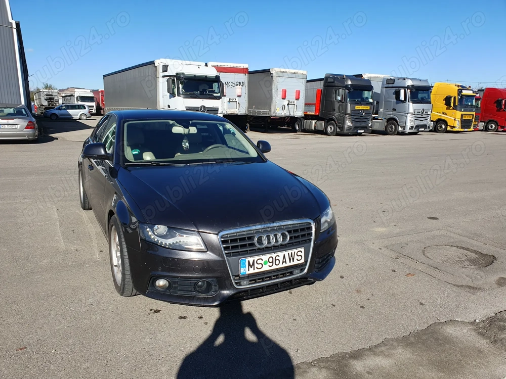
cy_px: 190
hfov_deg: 67.3
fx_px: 380
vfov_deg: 53.1
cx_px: 253
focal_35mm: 26
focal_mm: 4.32
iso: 50
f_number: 2.4
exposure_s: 1/1404
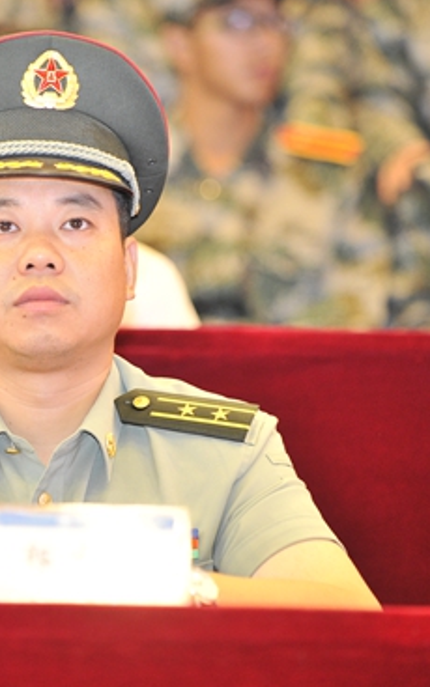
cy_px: 337
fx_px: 4669
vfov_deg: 8.4
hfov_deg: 5.3
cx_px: 64
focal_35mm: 249
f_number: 2.8
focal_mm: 150
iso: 3200
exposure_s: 1/160
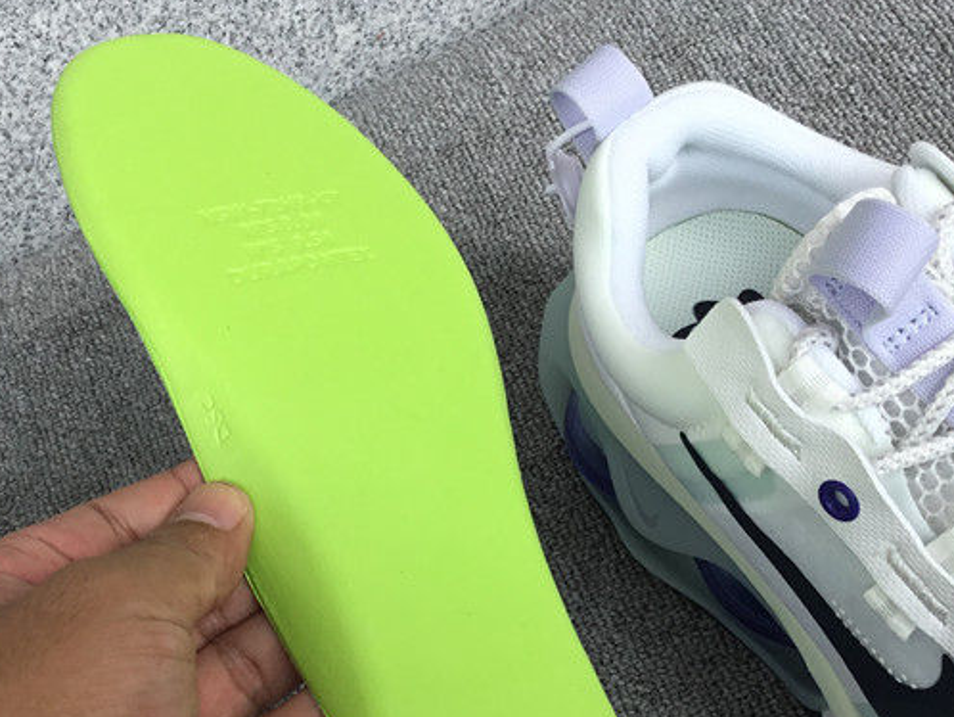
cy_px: 528
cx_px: 389
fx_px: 1544
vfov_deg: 25.8
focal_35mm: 56
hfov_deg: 34.2
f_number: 2.4
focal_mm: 3.3
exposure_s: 1/550
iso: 25
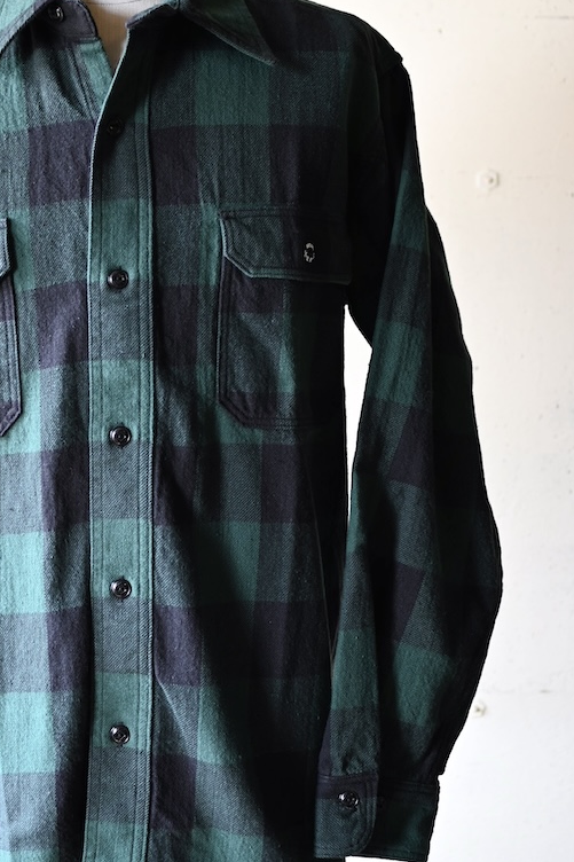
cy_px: 390
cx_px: 128
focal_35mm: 67
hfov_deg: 20.1
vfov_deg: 30.1
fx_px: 1603
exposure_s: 1/25
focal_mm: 28
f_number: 2.8
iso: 100
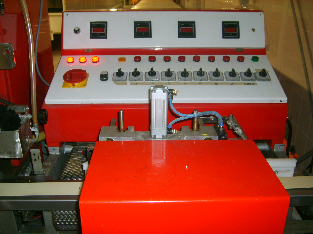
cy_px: 117
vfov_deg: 40.7
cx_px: 156
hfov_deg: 52.6
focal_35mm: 35
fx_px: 316
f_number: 2.8
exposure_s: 1/30
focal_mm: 5.8
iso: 100
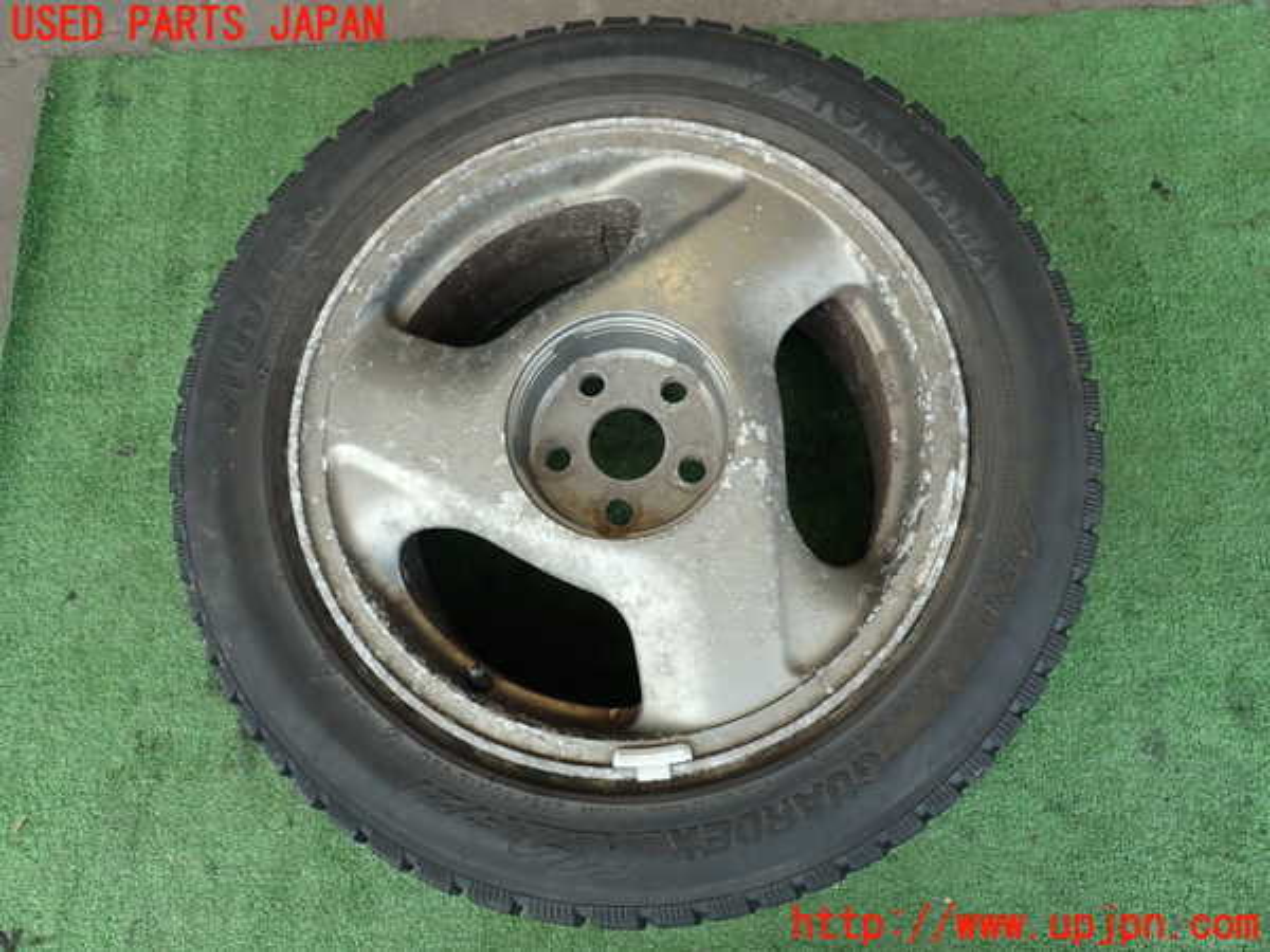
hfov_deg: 69.4
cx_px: 635
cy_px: 476
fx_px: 917
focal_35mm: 25
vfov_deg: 54.9
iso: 100
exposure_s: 1/80
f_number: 2.8
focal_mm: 4.5
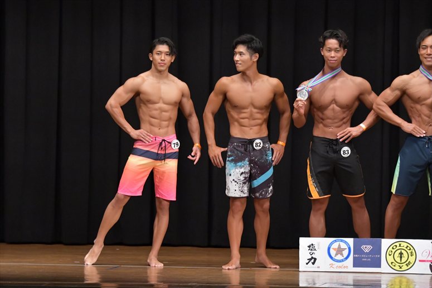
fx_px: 2603
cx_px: 216
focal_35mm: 217
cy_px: 144
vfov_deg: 6.3
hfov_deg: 9.5
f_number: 5.6
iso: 6400
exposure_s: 1/400
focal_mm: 145
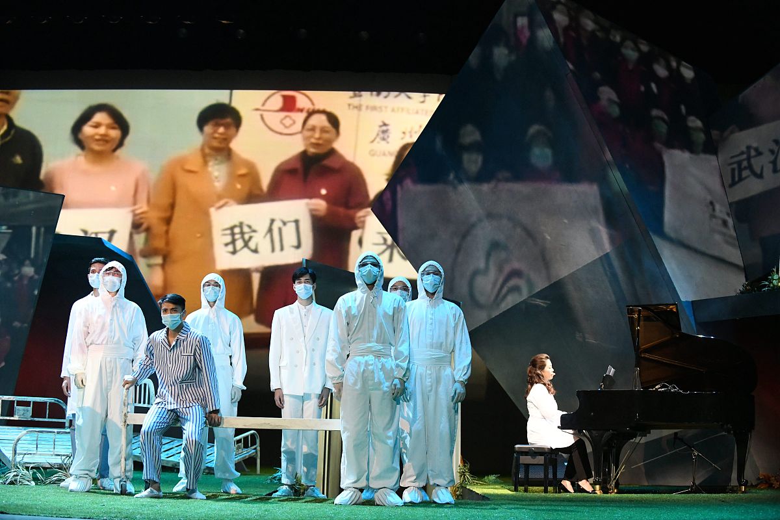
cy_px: 260
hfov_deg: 28.8
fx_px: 1517
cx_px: 390
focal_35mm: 70
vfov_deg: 19.5
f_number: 4
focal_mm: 70
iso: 6400
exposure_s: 1/250
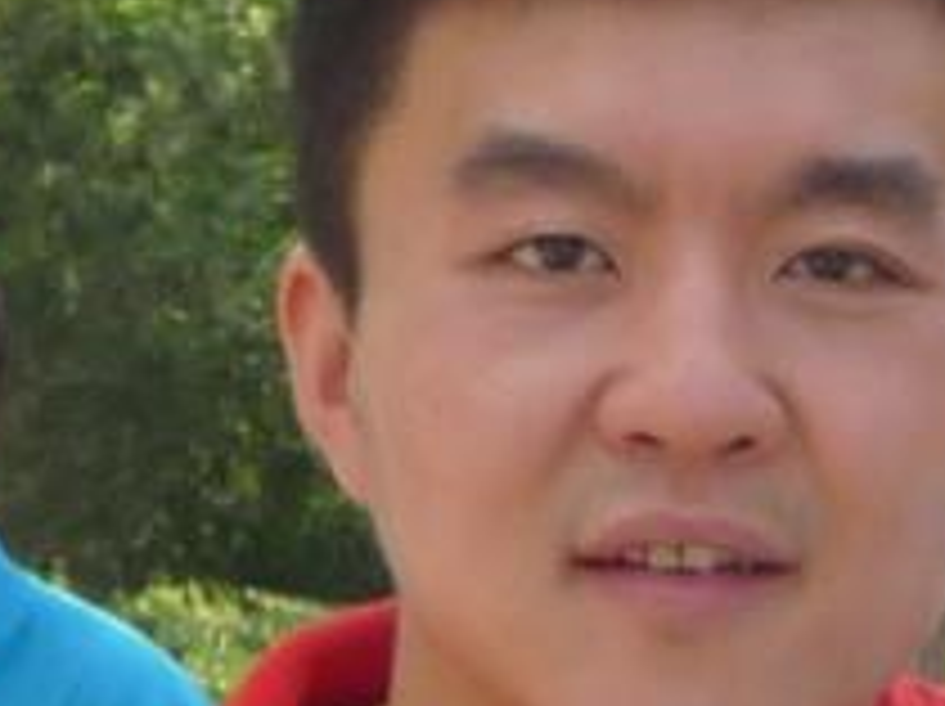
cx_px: 1305
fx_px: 8944
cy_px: 755
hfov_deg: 6.0
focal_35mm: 328
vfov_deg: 4.5
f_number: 4
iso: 100
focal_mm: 7.1
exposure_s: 1/200
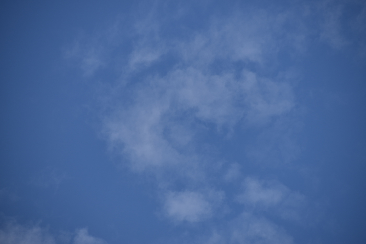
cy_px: 122
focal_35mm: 248
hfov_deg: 8.3
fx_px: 2516
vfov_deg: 5.6
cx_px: 183
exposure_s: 1/800
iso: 100
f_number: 5
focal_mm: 165
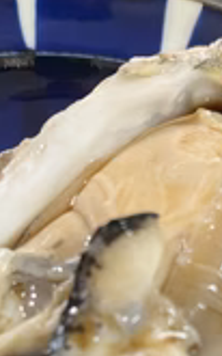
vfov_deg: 29.4
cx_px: 129
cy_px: 317
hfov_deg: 19.4
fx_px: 649
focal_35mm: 67
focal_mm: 5.1
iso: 125
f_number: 1.6
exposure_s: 1/60
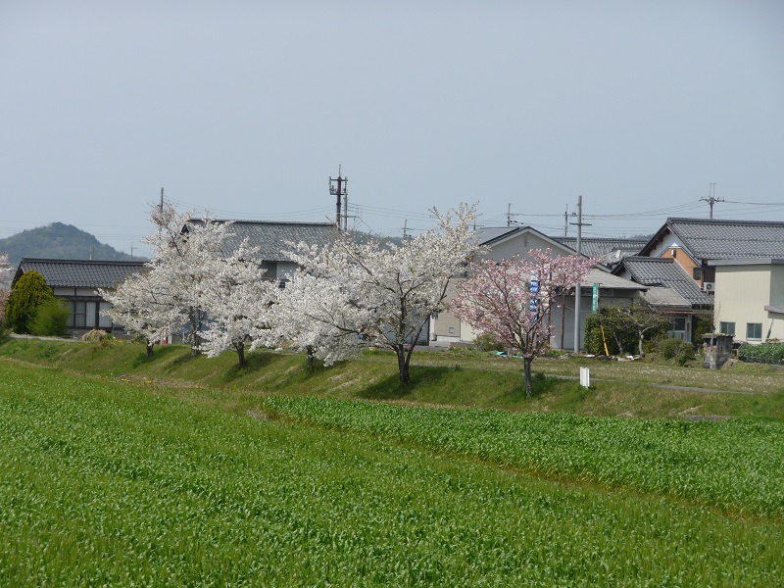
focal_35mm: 141
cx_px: 392
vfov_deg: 10.5
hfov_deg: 14.0
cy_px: 294
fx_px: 3193
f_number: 4.8
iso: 100
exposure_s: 1/800
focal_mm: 24.1
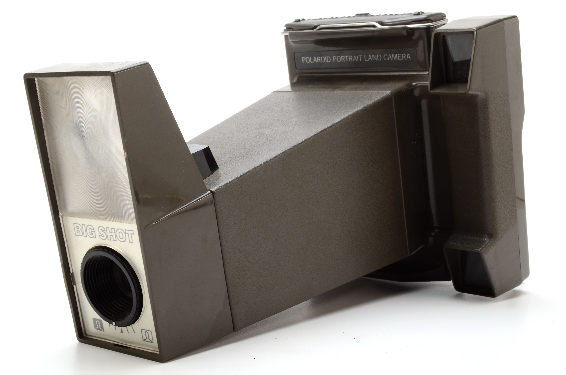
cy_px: 188
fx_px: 894
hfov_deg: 35.1
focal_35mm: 57
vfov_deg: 23.7
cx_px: 283
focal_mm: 38
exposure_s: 1/160
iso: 100
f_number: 20
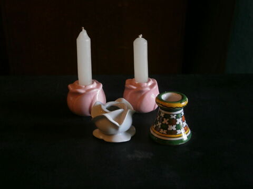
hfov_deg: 40.4
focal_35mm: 47
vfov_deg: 30.9
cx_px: 126
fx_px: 344
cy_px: 94
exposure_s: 1/30
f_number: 3.4
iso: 200
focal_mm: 8.3
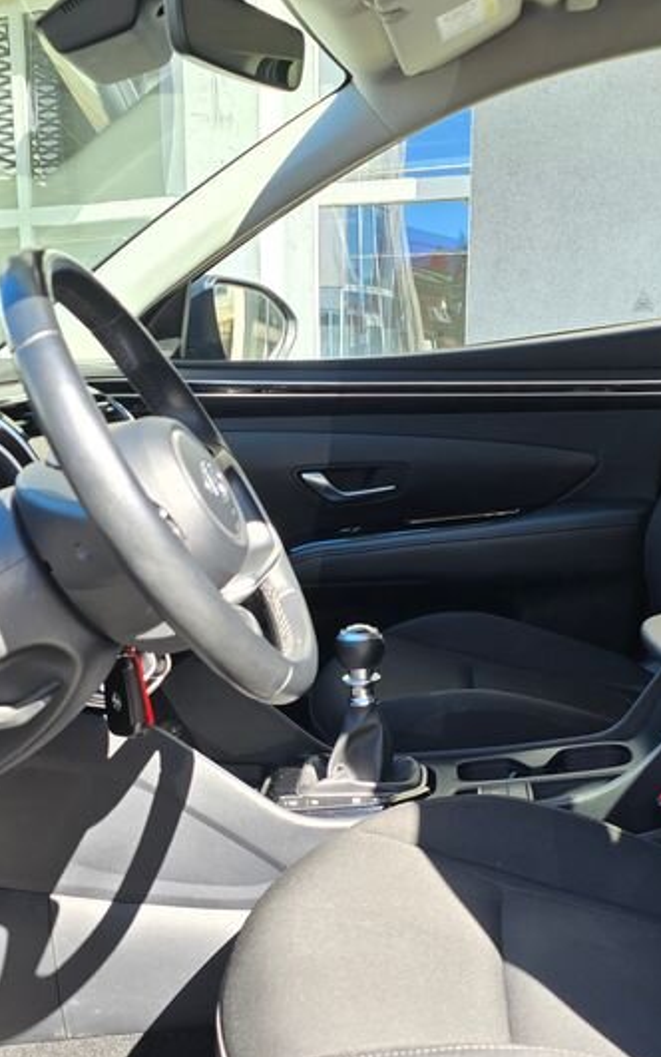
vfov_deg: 42.3
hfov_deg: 27.4
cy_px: 667
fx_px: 1354
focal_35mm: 47
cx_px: 334
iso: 40
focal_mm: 6.3
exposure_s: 1/180
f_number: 1.7
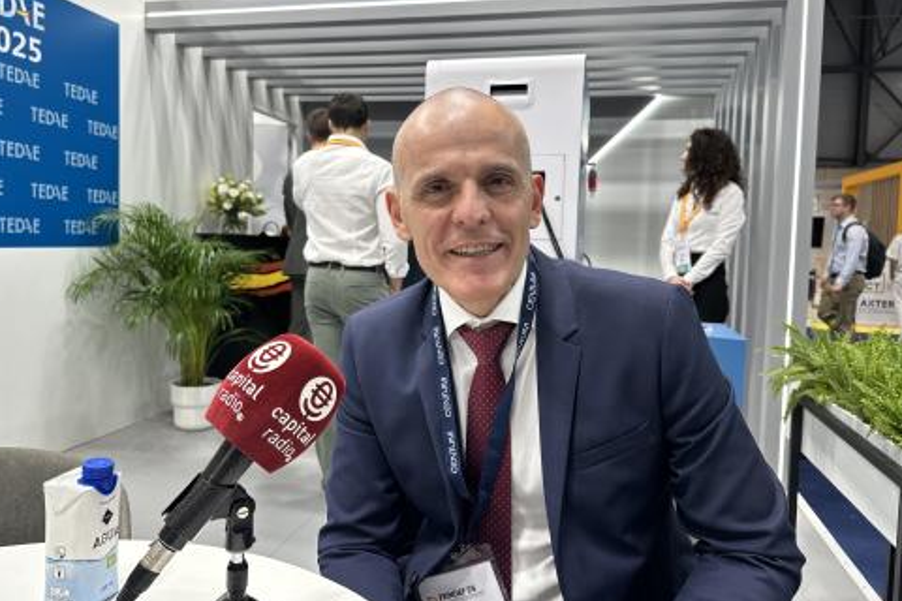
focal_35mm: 26
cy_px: 277
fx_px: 651
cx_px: 440
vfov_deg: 49.5
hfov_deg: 69.4
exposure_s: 1/100
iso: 64
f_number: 1.78
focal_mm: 6.86
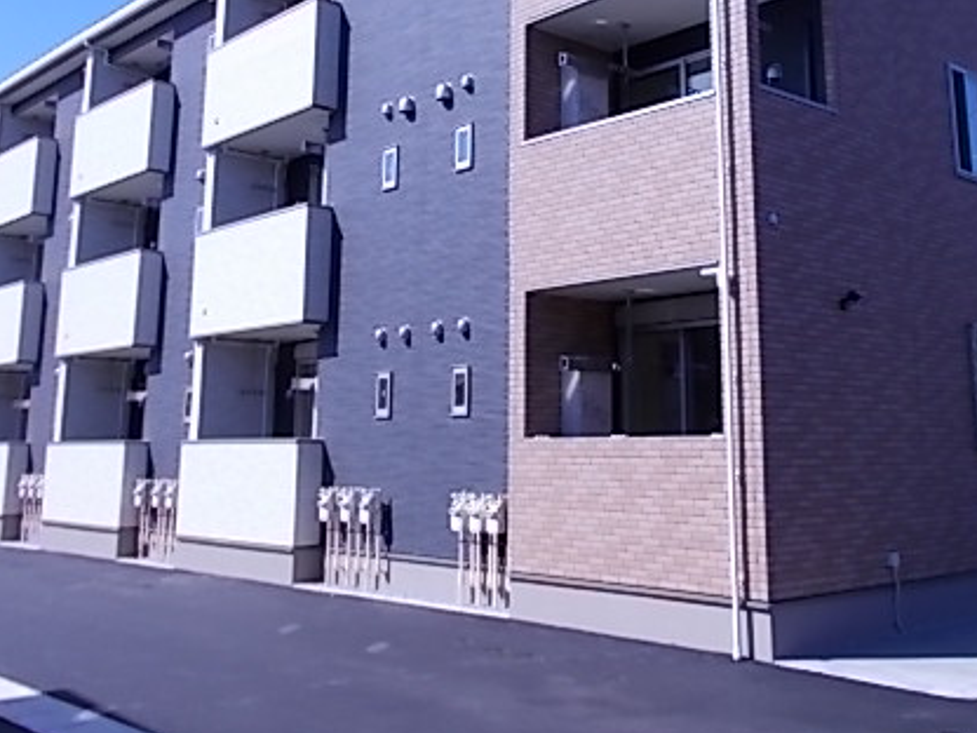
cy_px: 183
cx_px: 559
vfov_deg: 35.2
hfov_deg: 46.7
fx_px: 1129
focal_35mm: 40
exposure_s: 1/800
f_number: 3.2
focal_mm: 4.6
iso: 80
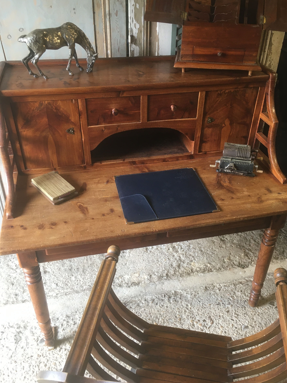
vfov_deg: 58.3
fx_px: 343
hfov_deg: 45.4
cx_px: 151
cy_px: 186
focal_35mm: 31
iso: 100
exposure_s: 1/33
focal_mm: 4.15
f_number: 2.2
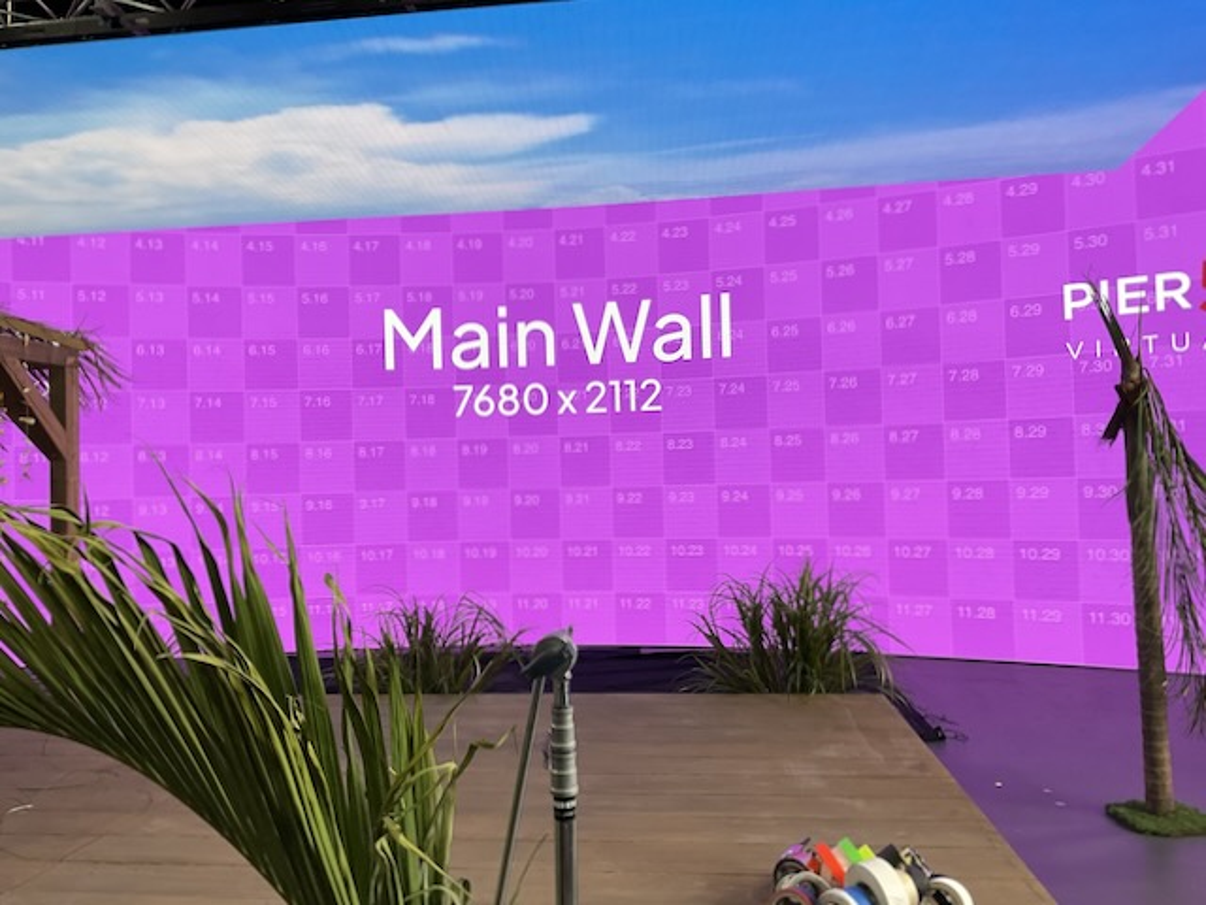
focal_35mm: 29
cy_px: 452
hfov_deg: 61.7
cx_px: 603
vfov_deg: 48.2
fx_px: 1010
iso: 50
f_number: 1.8
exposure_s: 1/118
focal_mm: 3
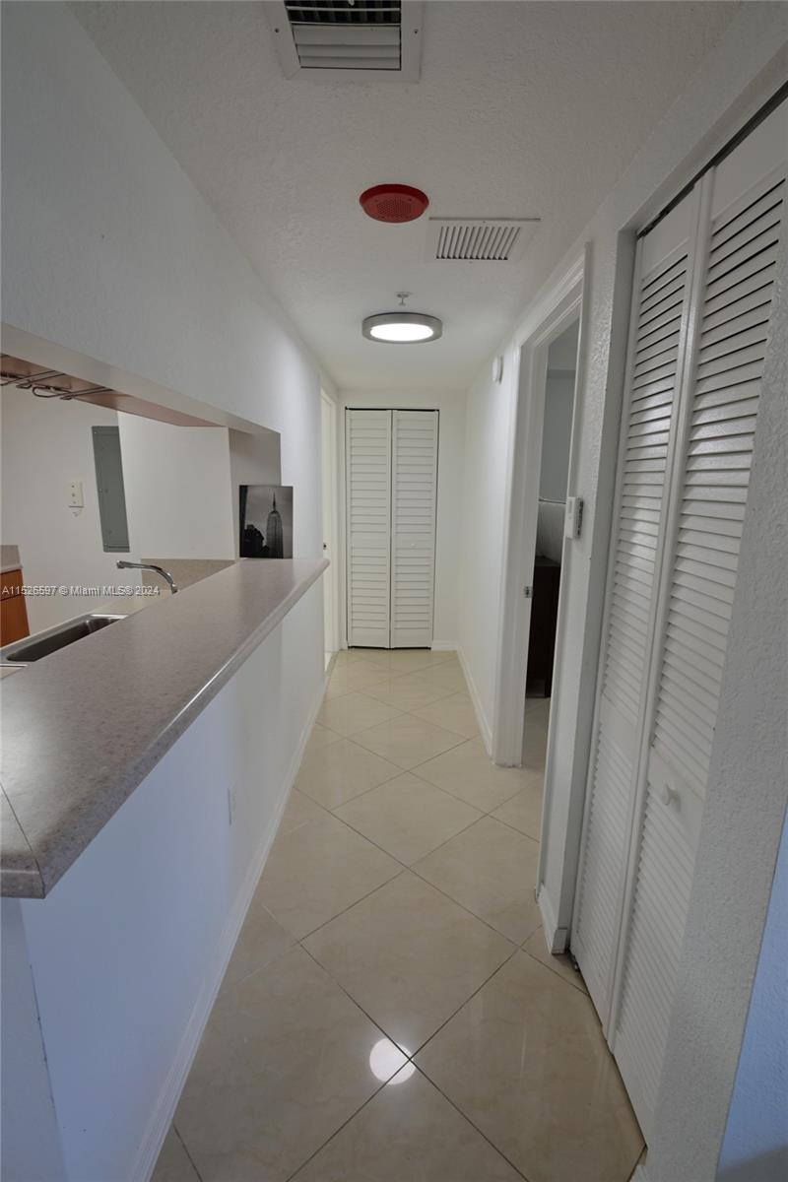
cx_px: 394
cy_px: 591
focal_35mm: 16
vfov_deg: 96.7
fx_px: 525
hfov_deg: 73.7
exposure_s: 1/15
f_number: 9
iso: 320
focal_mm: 16
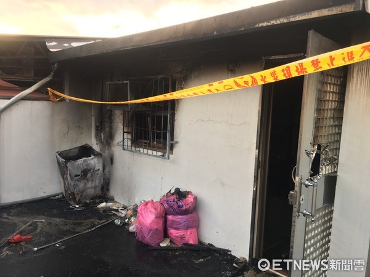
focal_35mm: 29
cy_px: 138
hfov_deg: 61.7
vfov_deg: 48.2
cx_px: 185
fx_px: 310
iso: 32
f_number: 2.2
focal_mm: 4.15
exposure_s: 1/60
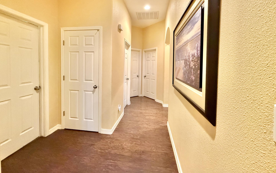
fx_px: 113
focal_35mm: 15
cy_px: 70
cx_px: 138
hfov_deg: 101.5
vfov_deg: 74.1
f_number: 2.2
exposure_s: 1/60
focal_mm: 2.22
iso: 800
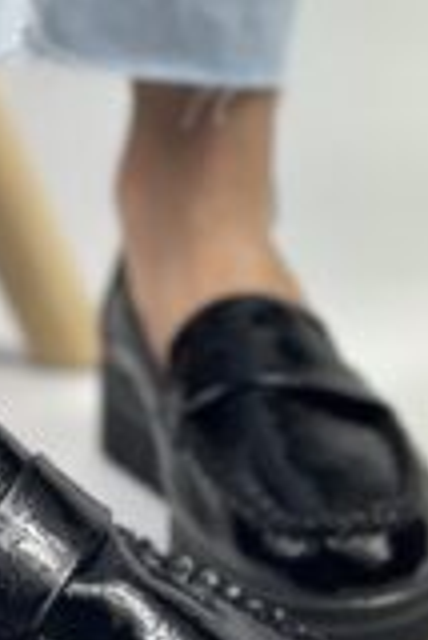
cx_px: -60
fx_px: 2224
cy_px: 204
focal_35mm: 125
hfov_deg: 10.8
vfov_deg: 16.3
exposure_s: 1/1009
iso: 80
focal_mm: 6.86
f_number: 1.78
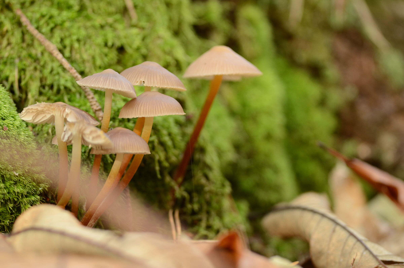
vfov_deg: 3.0
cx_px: 202
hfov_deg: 4.6
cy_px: 134
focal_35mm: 450
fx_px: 5040
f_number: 4
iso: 400
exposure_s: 1/25
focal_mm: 300
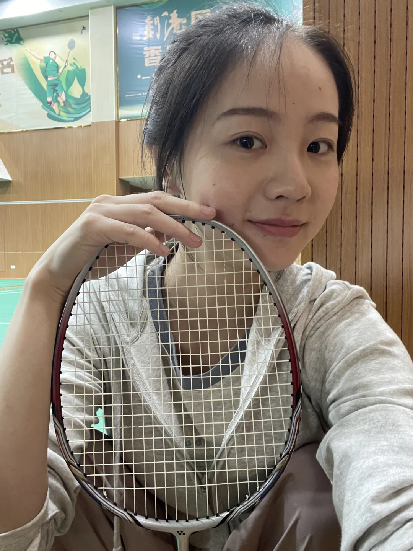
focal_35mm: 30
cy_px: 276
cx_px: 206
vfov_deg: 60.0
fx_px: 477
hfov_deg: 46.8
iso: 400
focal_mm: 2.71
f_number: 2.2
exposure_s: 1/25
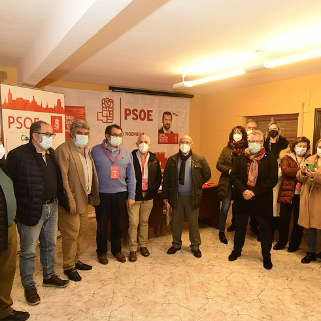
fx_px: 294
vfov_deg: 57.2
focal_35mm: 28
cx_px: 165
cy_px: 177
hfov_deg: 57.3
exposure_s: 1/60
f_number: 5.6
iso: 1000
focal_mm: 12
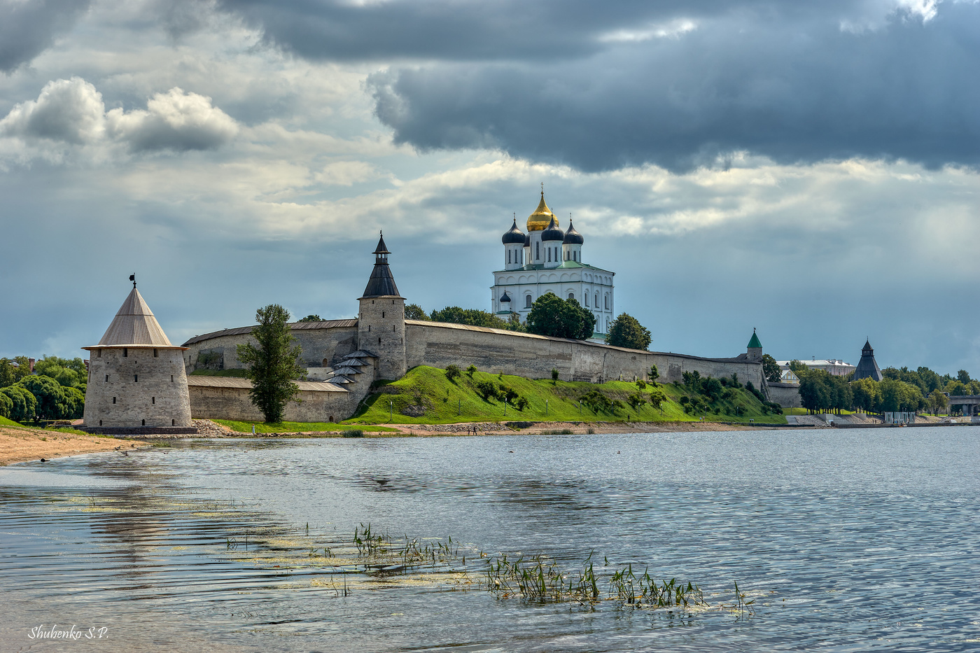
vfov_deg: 19.5
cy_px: 326
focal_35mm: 70
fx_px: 1905
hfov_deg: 28.8
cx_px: 490
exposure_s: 1/200
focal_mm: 70
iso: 100
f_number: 11
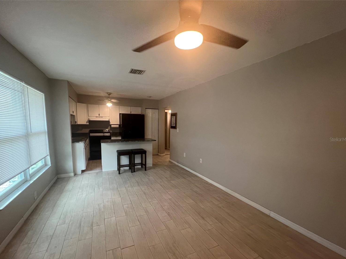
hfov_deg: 102.0
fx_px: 140
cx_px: 165
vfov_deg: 85.5
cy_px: 139
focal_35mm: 14
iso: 250
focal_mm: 1.57
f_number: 1.8
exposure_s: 1/120
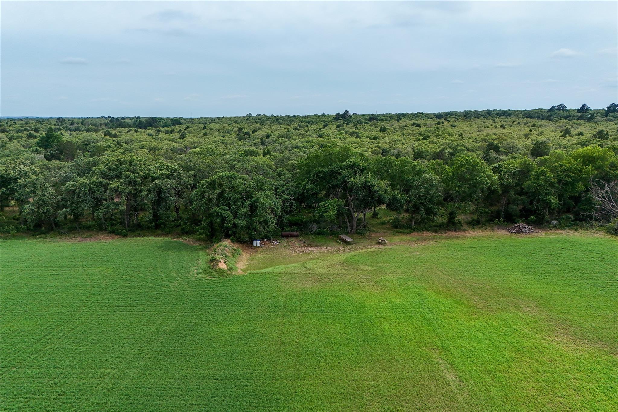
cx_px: 309
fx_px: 309
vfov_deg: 67.4
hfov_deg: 90.0
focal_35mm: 18
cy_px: 206
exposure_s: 3.2
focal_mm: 18
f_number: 7.1
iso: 160
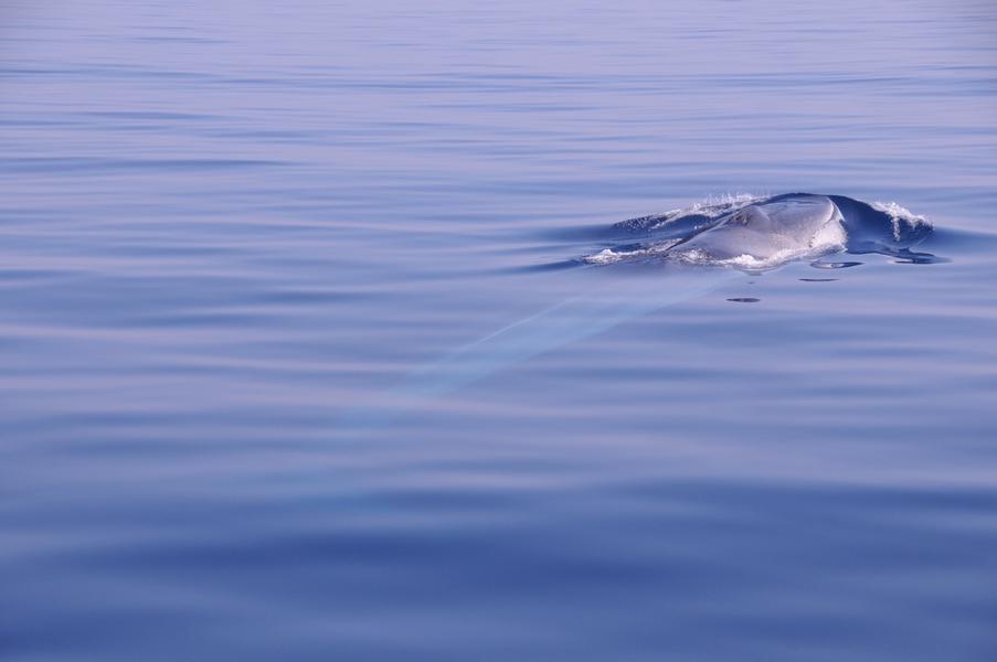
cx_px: 498
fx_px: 3112
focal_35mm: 112
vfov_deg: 12.2
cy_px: 331
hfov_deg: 18.2
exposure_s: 1/1600
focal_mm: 75
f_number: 7.1
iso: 500
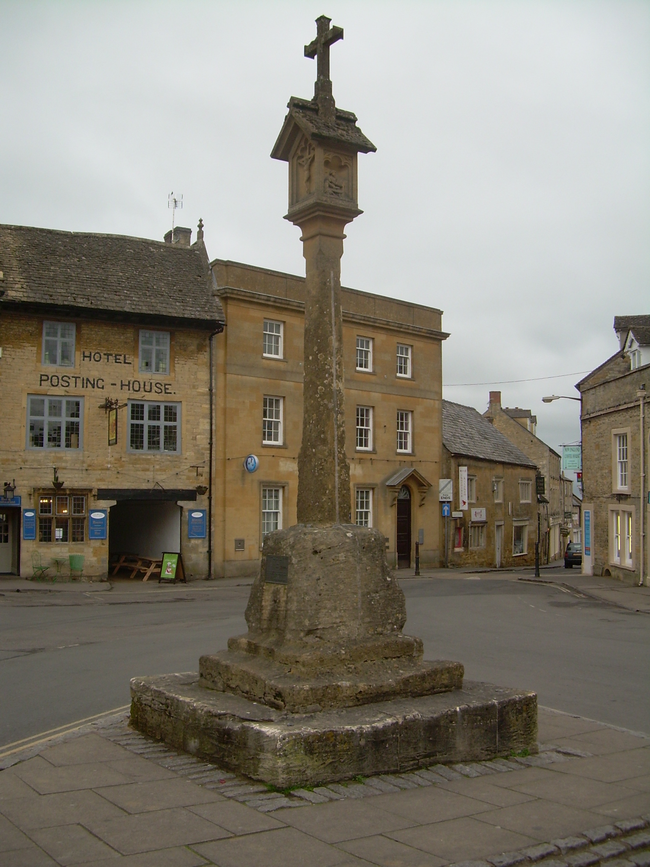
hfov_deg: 37.7
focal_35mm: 38
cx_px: 325
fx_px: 951
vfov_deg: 49.0
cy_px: 434
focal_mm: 6.3
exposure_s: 1/229
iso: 50
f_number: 2.8
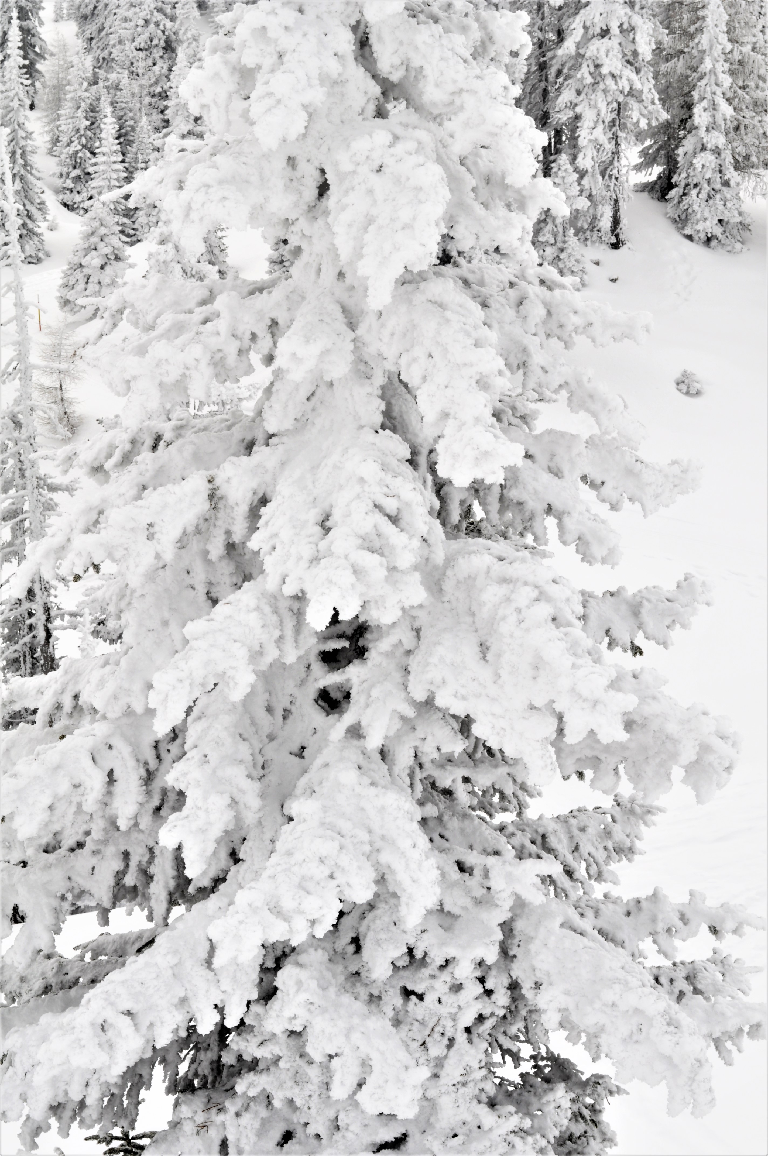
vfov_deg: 24.6
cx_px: 384
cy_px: 578
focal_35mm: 82
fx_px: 2647
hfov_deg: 16.5
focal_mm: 55
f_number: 19
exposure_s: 1/45
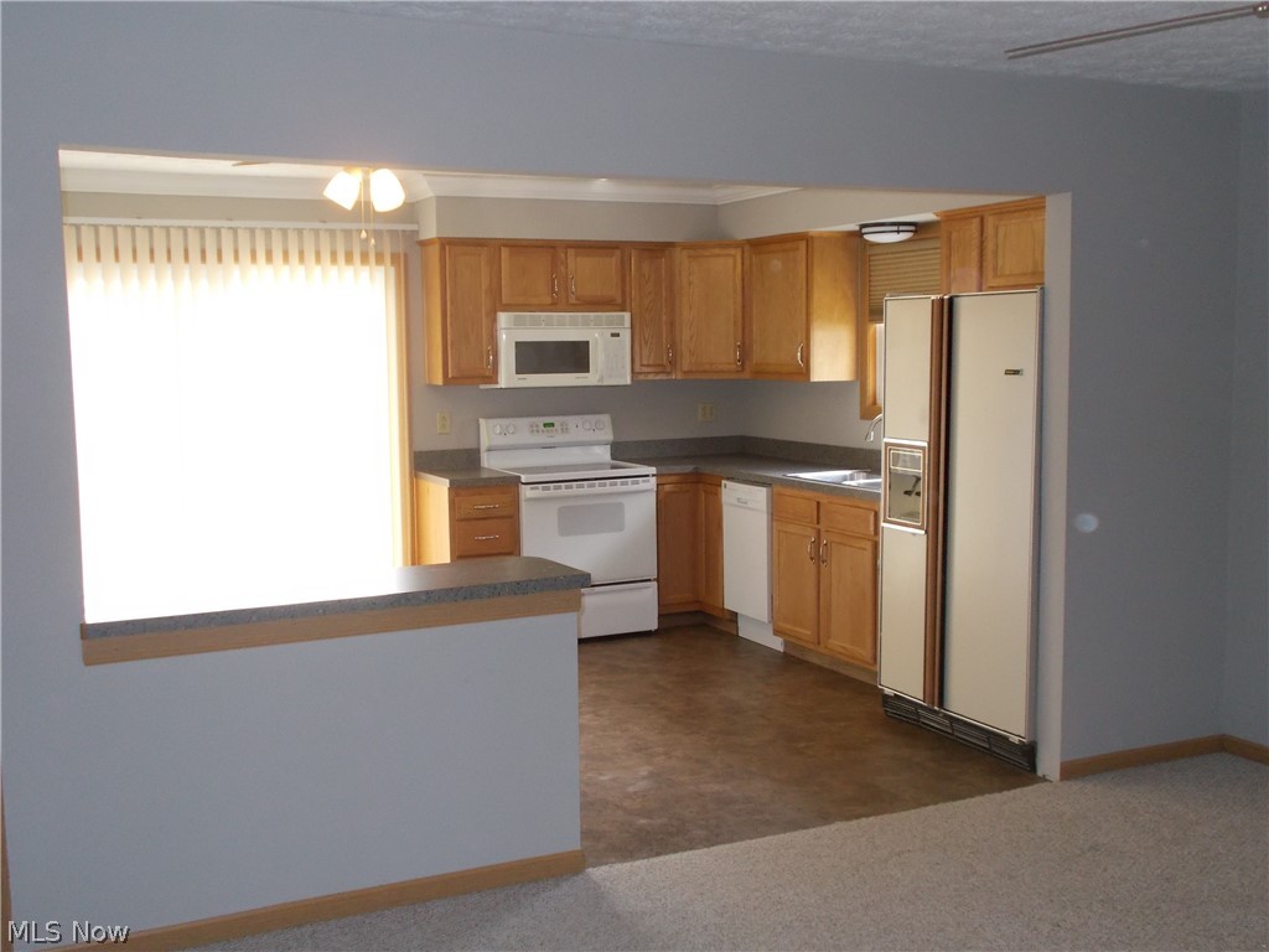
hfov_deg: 47.9
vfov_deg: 36.8
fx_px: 1430
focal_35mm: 39
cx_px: 634
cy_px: 476
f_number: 3.9
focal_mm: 6.9
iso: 250
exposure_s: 1/30
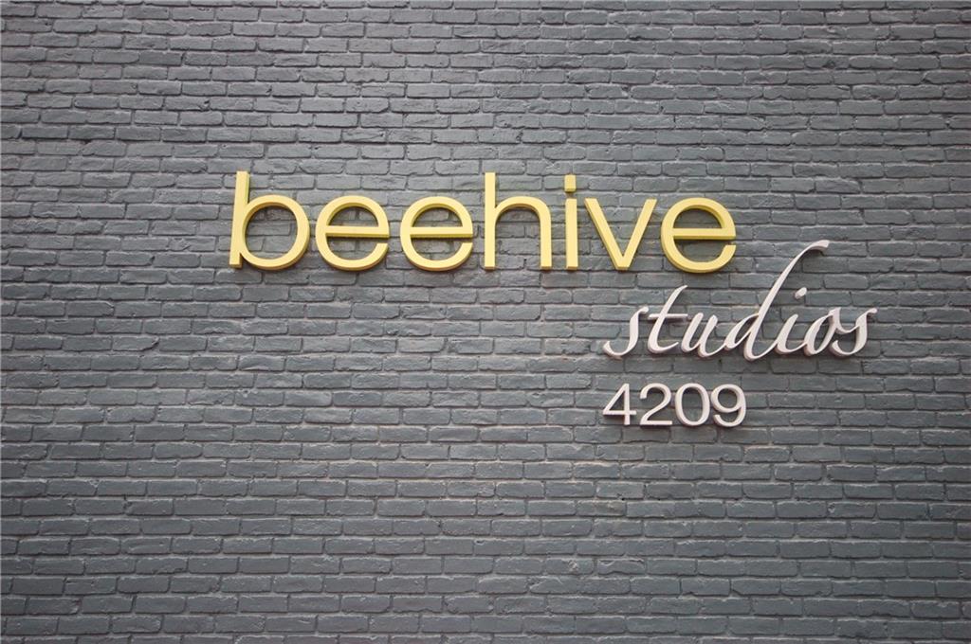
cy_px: 322
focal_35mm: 30
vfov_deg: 43.5
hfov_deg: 62.0
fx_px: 808
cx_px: 486
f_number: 5.6
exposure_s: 1/60
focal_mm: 20
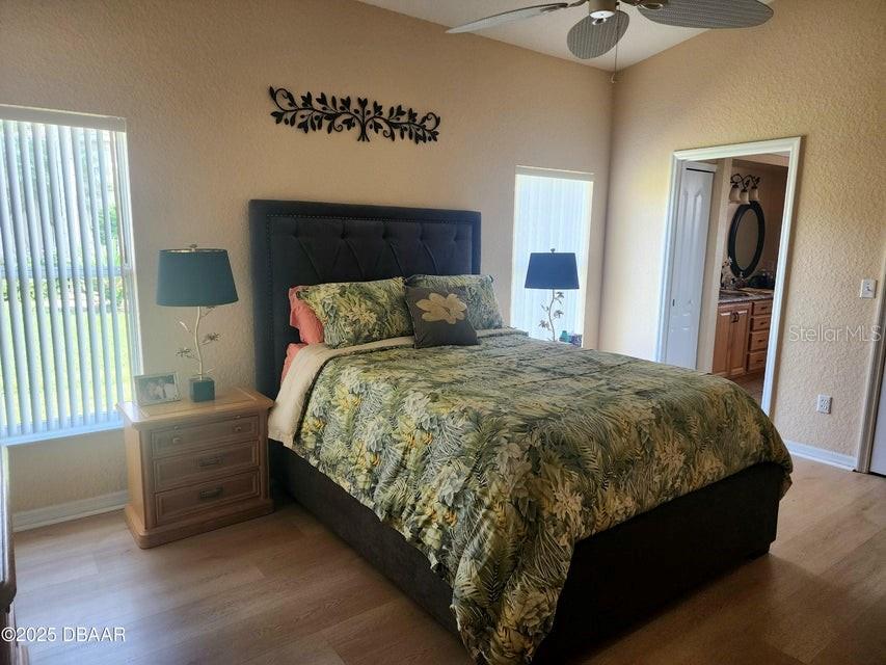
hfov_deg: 73.9
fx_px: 589
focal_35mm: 23
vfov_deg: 58.9
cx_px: 443
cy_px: 332
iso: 160
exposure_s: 1/120
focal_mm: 6.4
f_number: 1.8
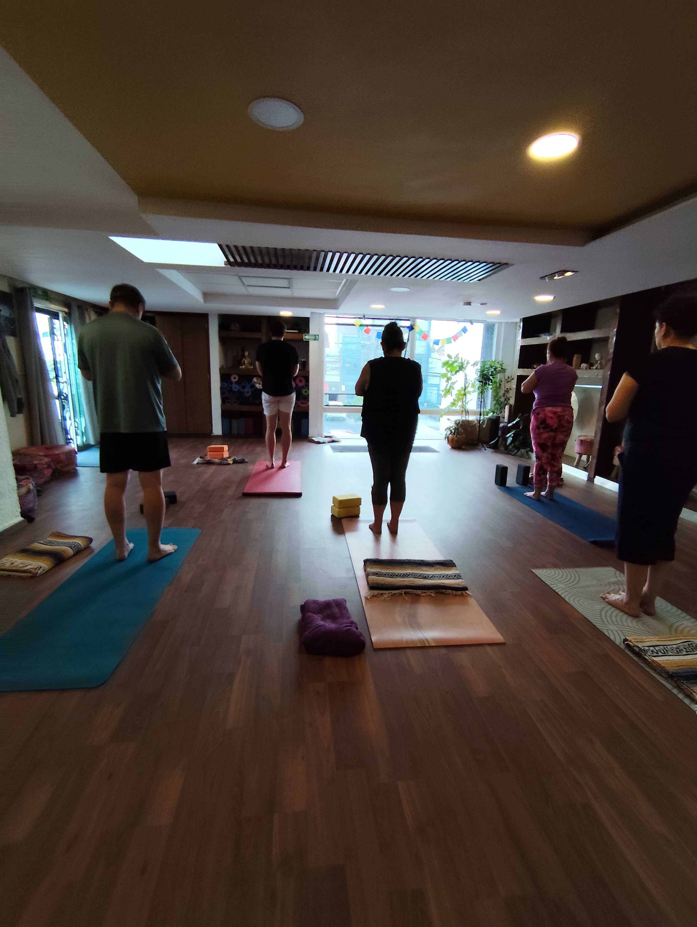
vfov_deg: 94.5
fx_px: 429
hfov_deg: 78.2
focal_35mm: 16
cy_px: 464
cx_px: 348
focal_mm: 1.65
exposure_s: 1/120
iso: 64
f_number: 2.2
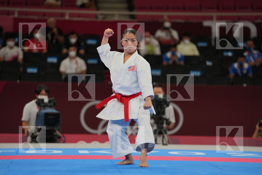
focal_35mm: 200
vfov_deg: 6.9
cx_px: 131
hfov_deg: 10.3
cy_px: 88
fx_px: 1455
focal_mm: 200
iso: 250
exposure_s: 1/500
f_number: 2.8
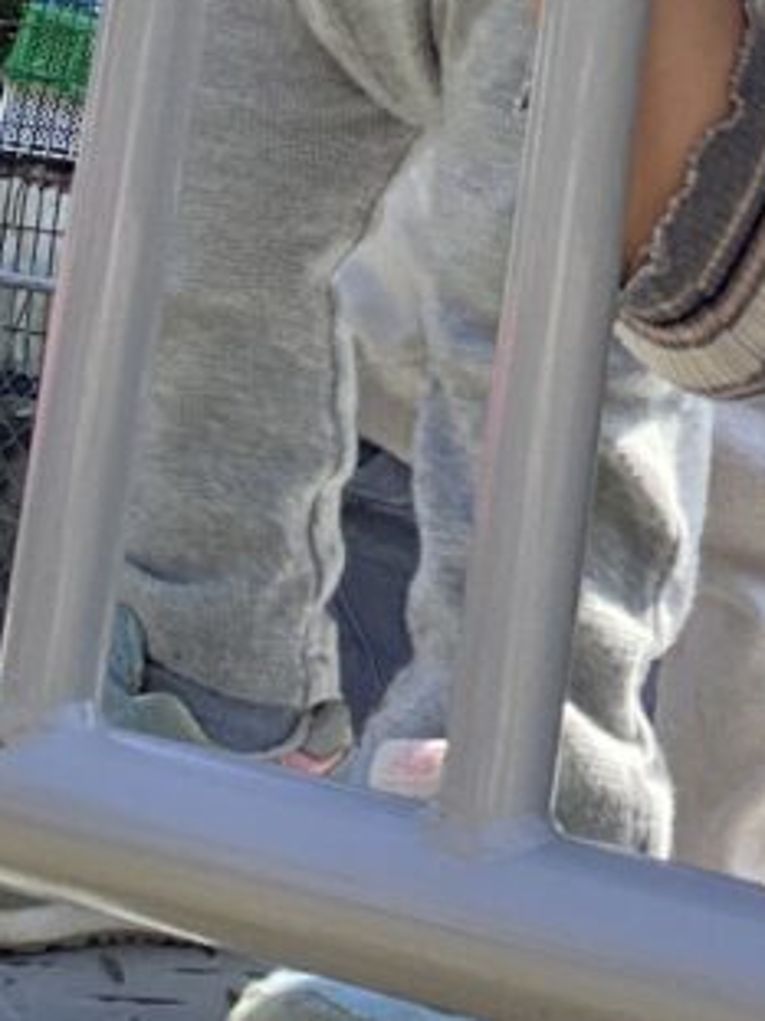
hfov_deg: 14.2
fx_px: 3008
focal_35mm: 102
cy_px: -338
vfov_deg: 17.9
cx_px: 808
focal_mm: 3.3
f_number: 2.4
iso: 25
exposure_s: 1/679
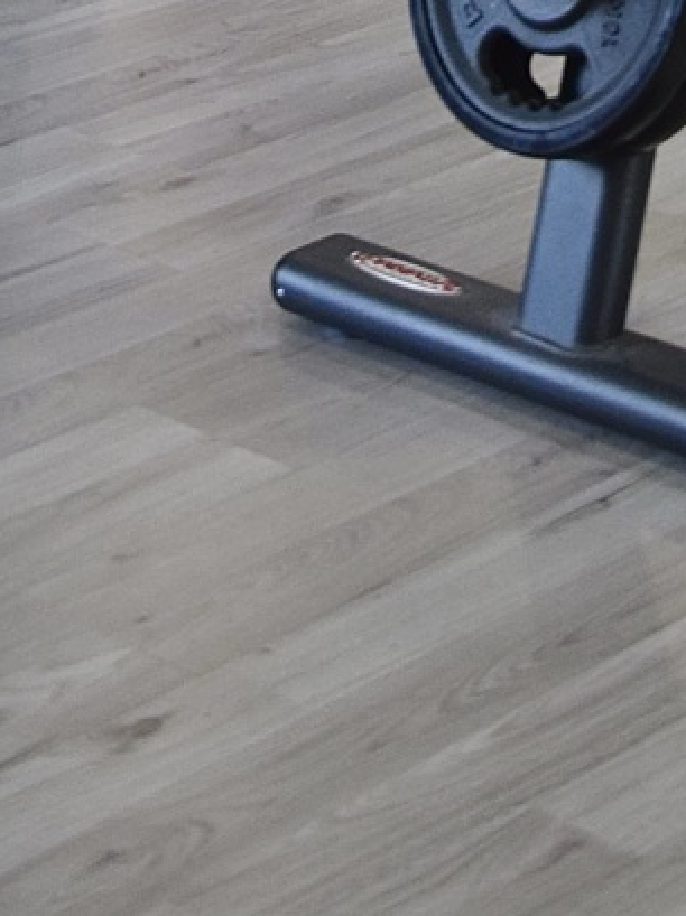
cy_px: -1153
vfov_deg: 13.0
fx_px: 3229
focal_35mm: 122
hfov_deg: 11.9
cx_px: 803
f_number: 4
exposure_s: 1/60
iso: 640
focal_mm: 18
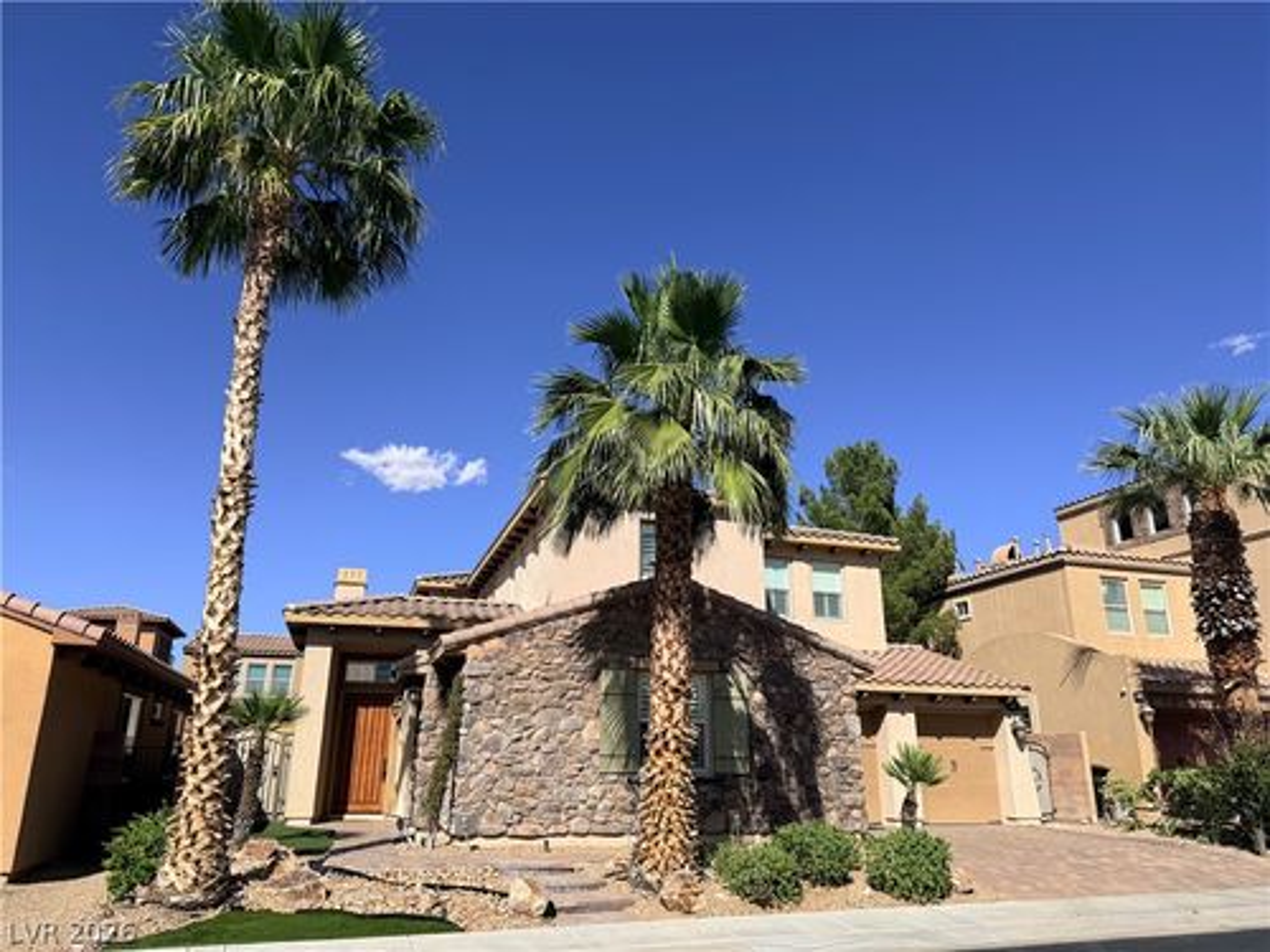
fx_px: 881
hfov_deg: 71.6
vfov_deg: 56.8
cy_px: 476
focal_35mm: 24
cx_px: 635
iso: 80
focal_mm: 6.76
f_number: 1.78
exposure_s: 1/6173
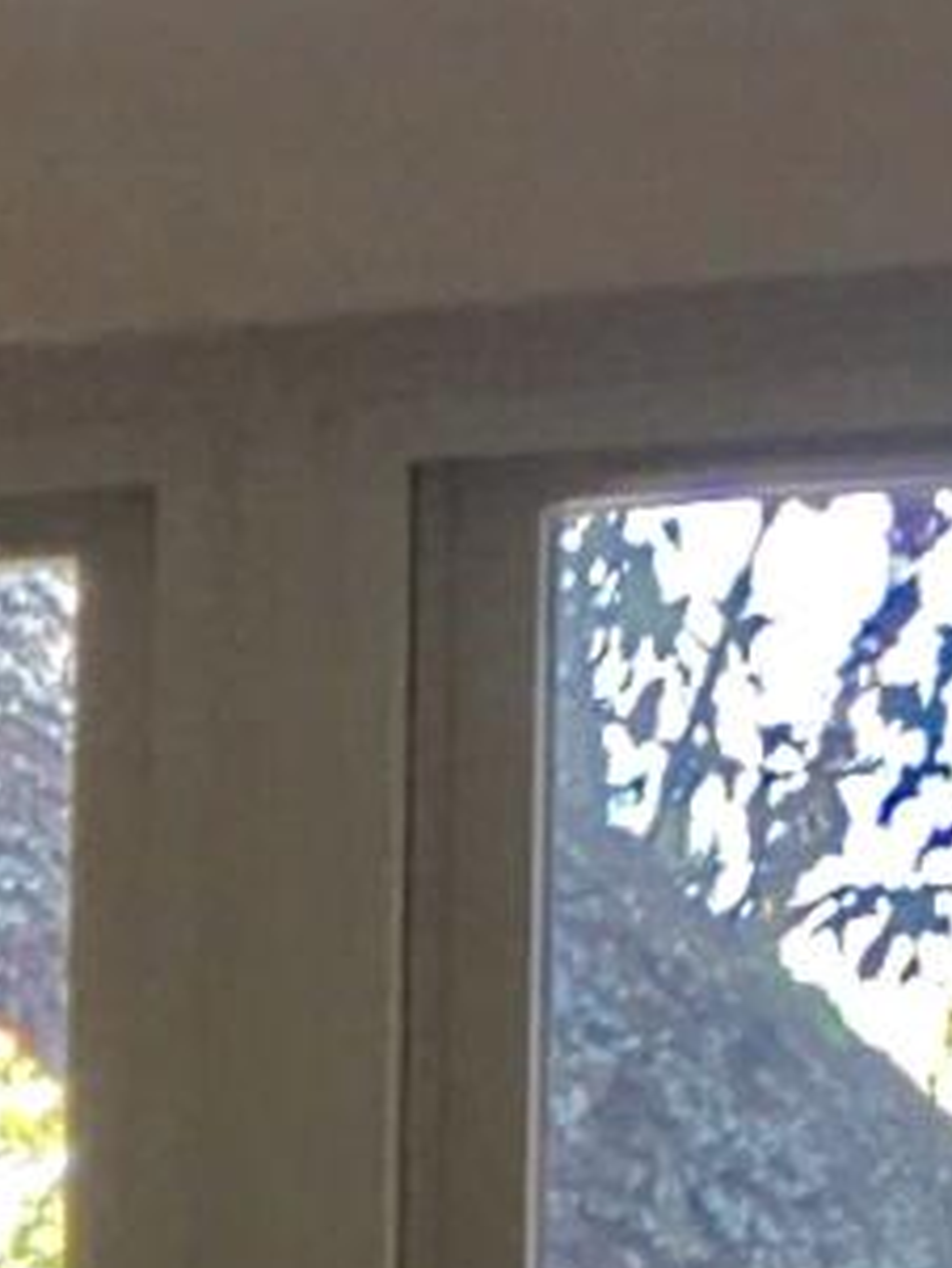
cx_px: -2140
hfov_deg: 4.9
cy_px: 2426
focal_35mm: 289
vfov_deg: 6.7
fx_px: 10590
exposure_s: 1/30
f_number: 2.2
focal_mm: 4.15
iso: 32
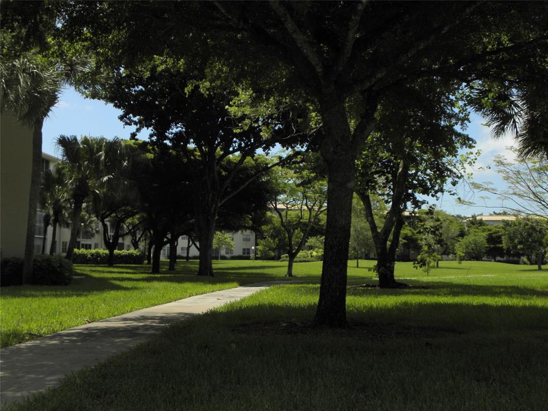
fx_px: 823
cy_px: 206
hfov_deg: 36.8
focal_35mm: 52
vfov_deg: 28.0
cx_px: 274
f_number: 4
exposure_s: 1/998
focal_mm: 9.2
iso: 64
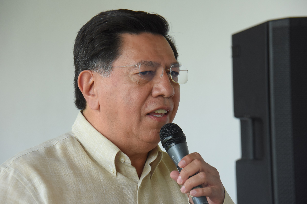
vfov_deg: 5.9
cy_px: 102
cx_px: 154
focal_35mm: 232
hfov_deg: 8.9
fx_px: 1983
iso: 800
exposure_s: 1/80
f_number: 8
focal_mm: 155
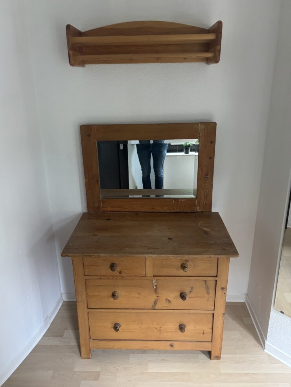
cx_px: 141
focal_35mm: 27
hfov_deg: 51.4
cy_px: 188
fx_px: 303
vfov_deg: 65.3
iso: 250
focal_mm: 5.96
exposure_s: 1/60
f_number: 1.6
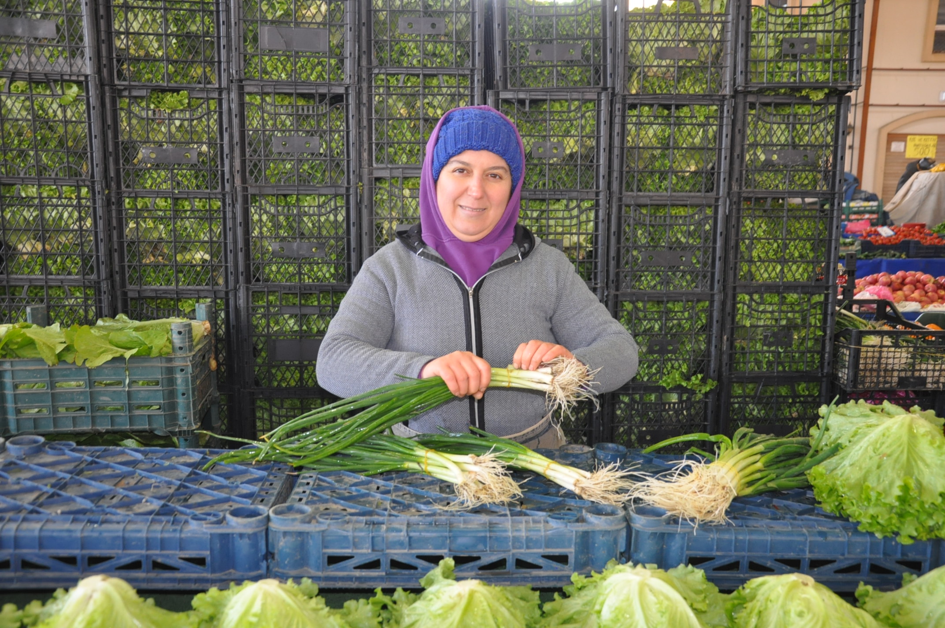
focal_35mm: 36
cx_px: 472
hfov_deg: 53.2
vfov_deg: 36.8
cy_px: 314
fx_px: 944
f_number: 3.8
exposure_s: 1/80
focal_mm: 24
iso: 800
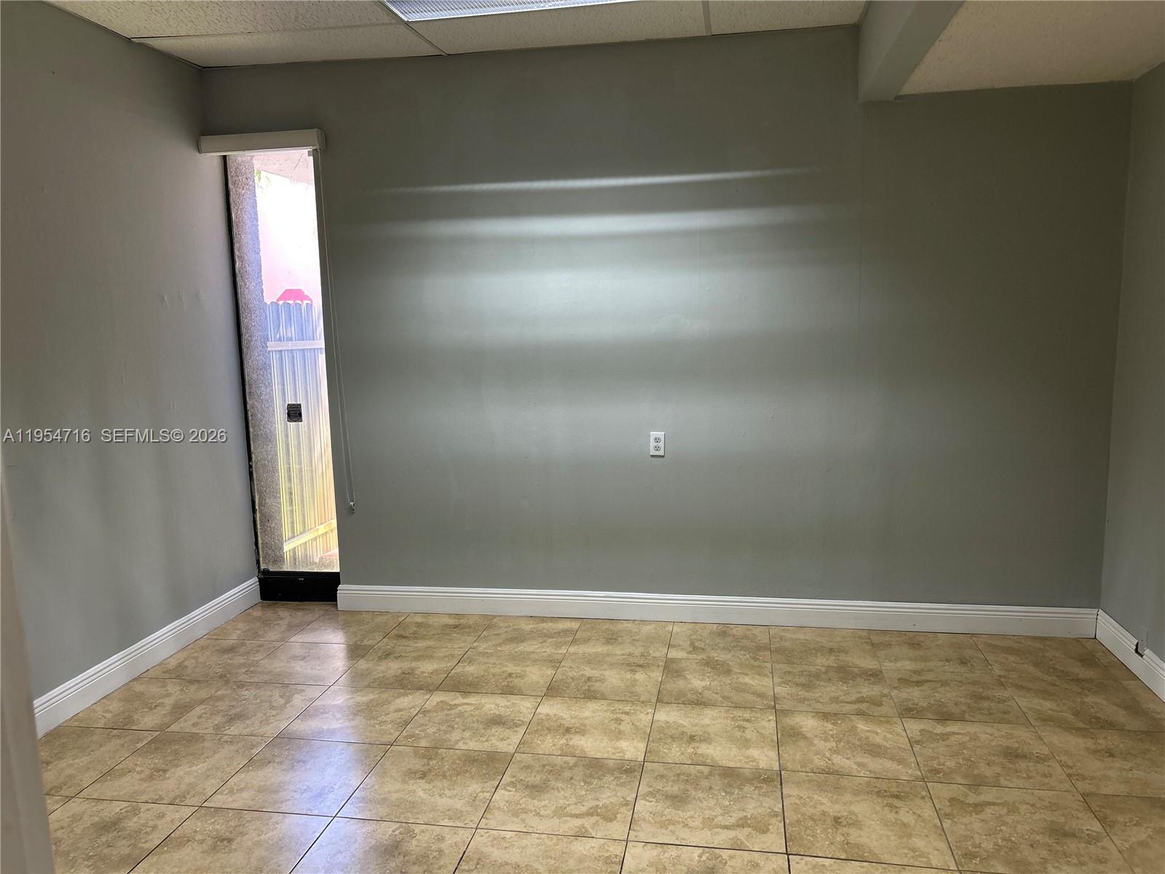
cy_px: 437
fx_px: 875
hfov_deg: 67.3
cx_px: 582
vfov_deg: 53.1
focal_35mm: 26
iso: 80
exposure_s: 1/60
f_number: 1.5
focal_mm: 5.7
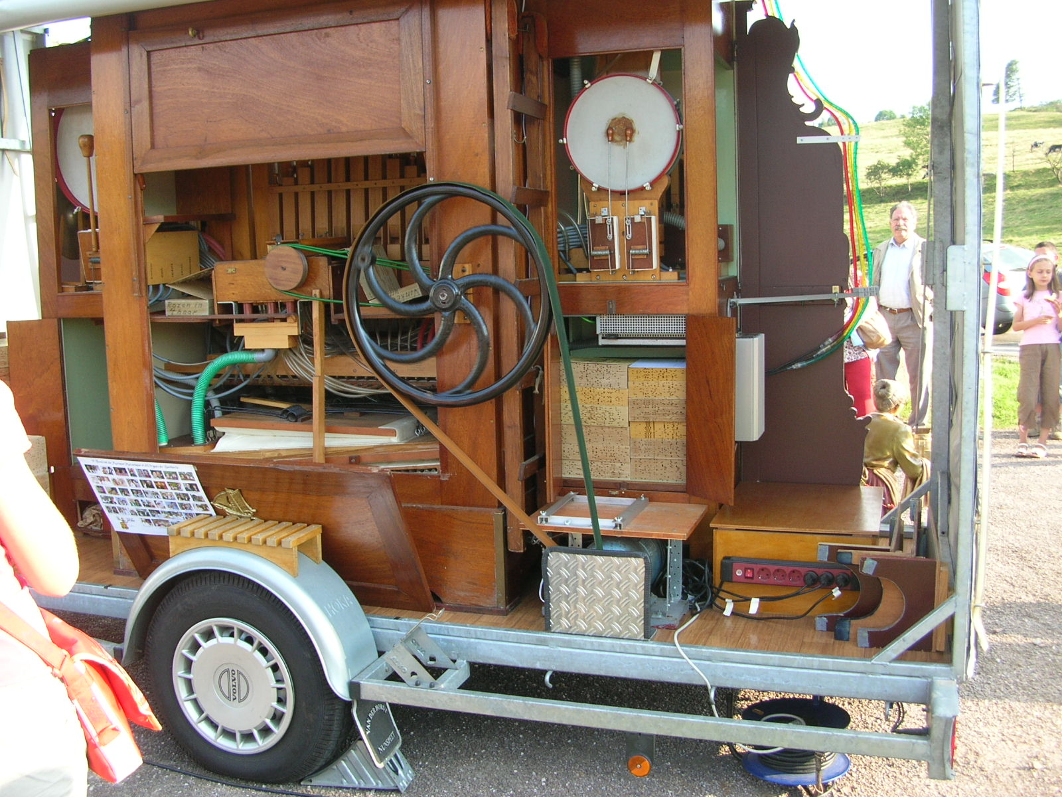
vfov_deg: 40.7
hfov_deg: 52.6
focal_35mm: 35
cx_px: 531
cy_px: 398
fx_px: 1074
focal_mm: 5.8
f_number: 2.8
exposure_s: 1/117
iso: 50
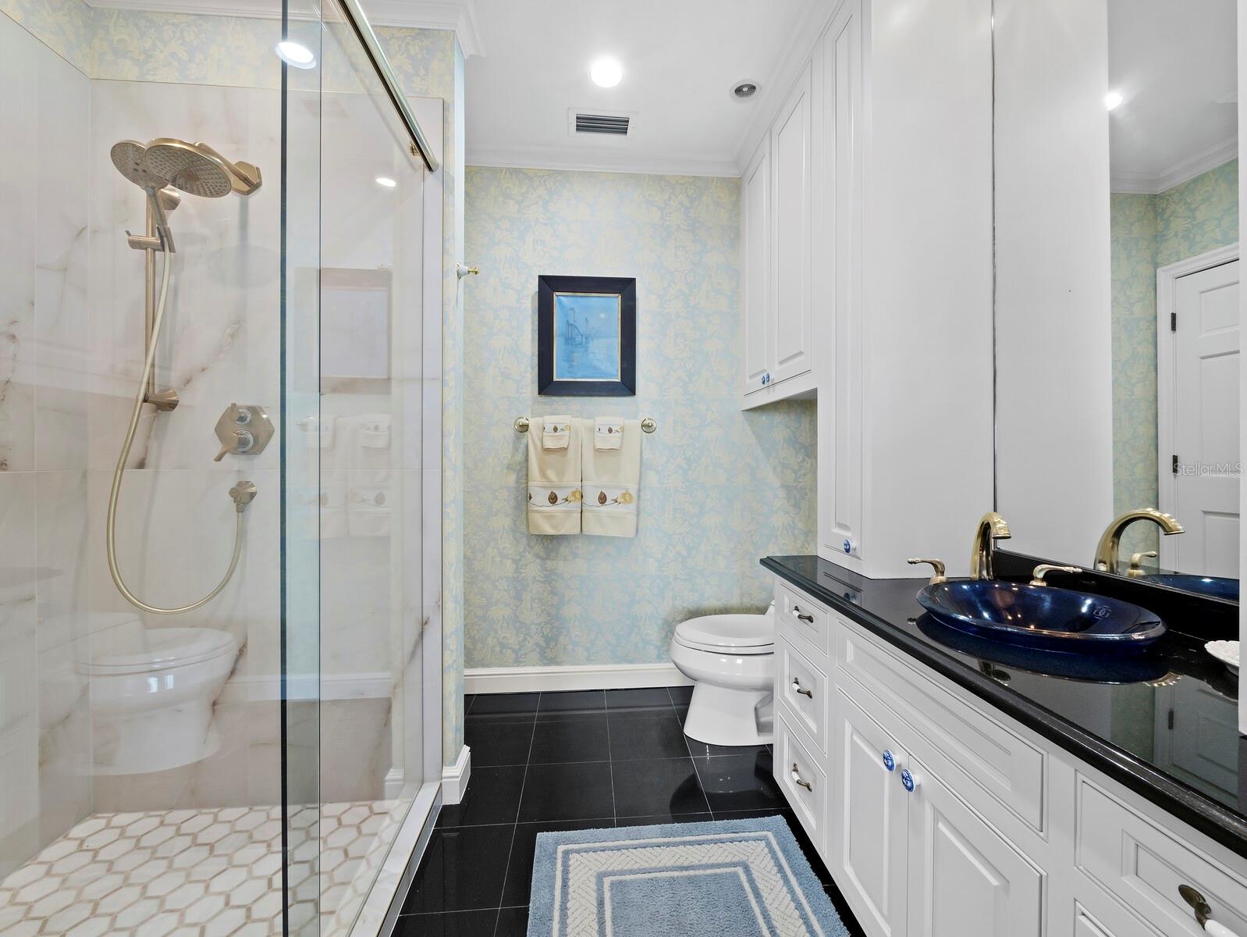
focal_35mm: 14
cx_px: 624
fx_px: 505
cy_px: 468
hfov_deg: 102.0
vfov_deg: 85.7
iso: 400
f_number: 11
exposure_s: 1/4
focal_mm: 7
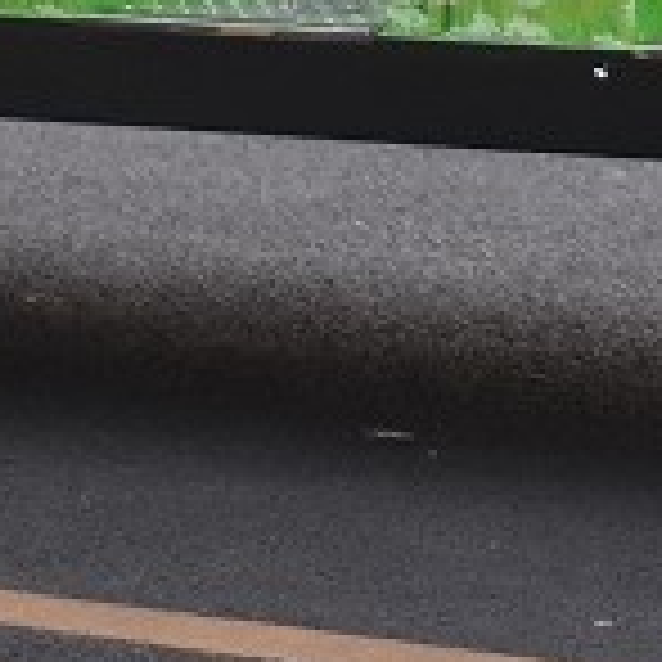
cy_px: -739
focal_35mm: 521
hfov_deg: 3.3
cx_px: 1058
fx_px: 11273
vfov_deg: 3.3
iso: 400
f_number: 2
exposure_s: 1/200
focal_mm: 50
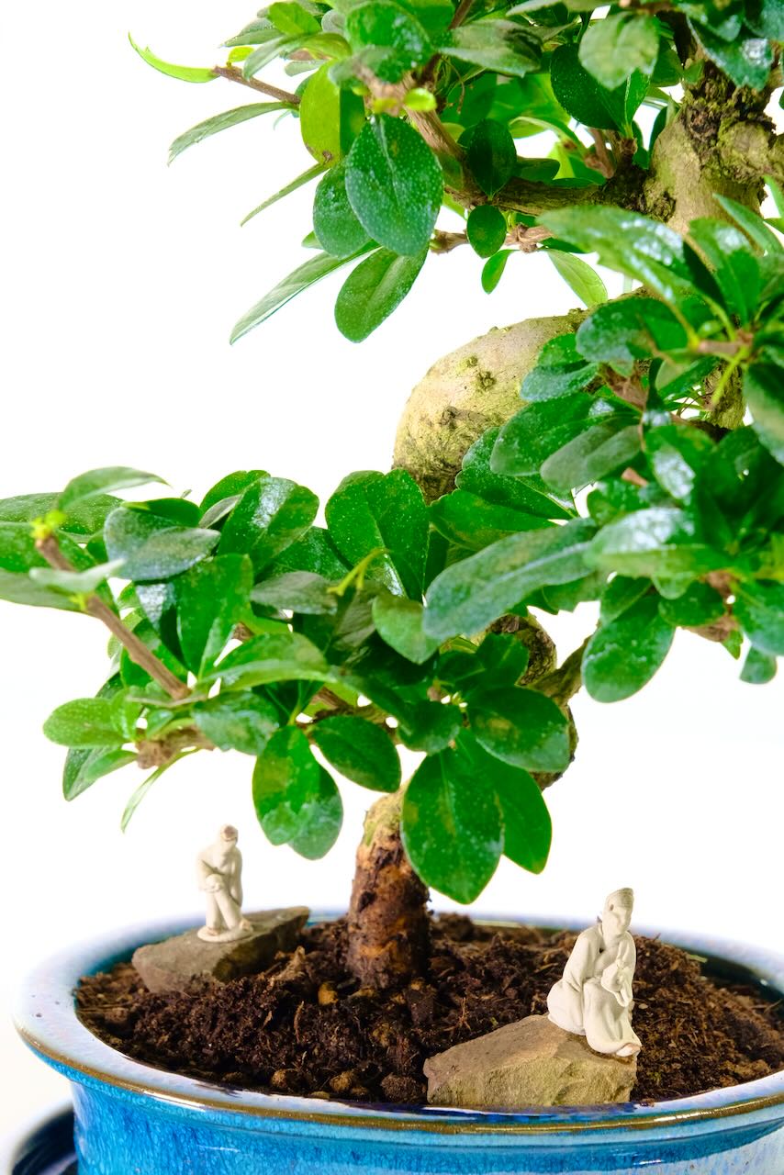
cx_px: 392
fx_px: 3918
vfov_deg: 17.1
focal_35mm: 120
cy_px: 588
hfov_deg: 11.4
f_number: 8
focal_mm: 80
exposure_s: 1/30
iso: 1600
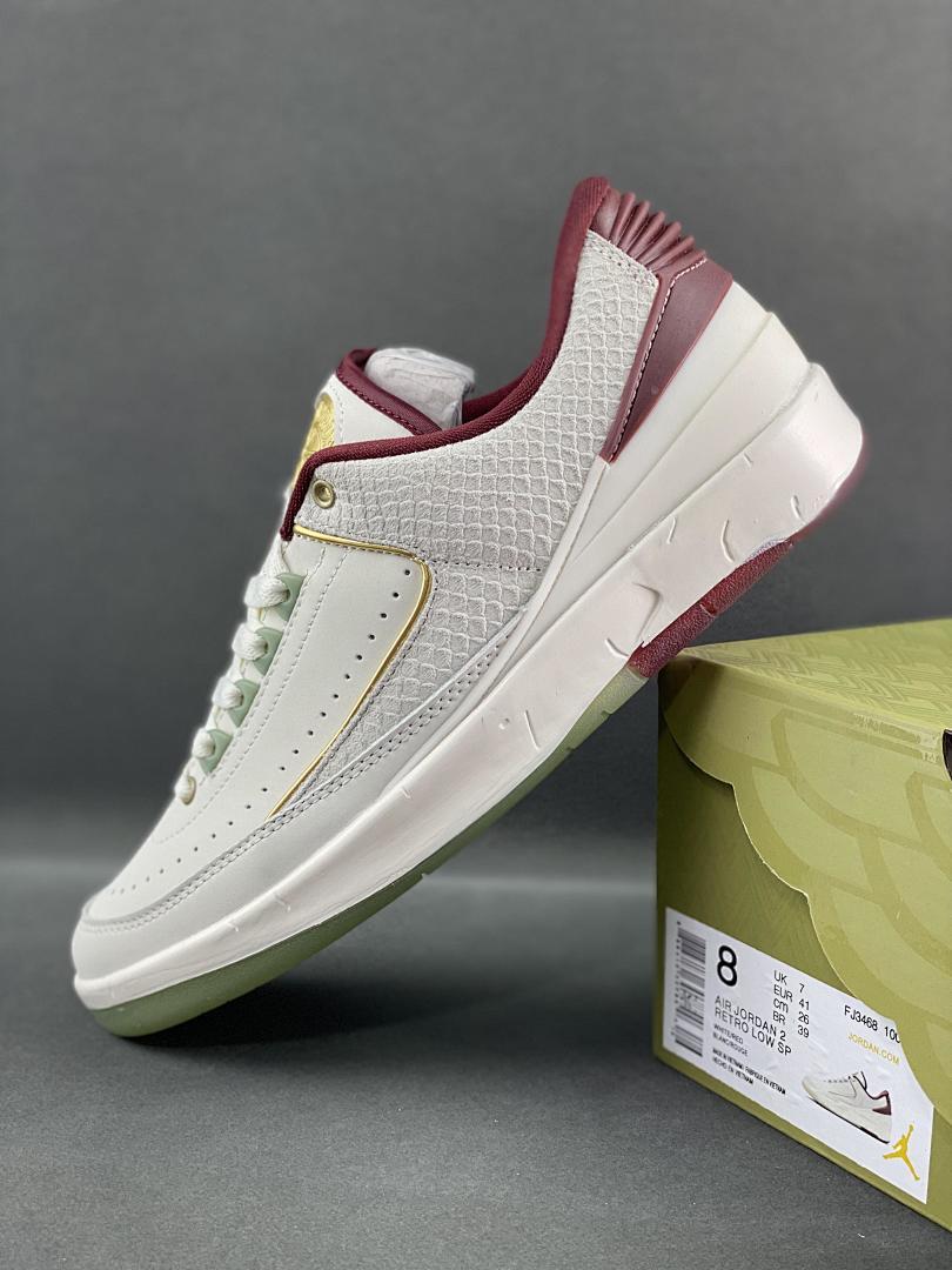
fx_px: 1907
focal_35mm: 52
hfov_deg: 28.0
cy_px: 635
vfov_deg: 36.8
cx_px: 476
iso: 64
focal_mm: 6
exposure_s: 1/122
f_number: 2
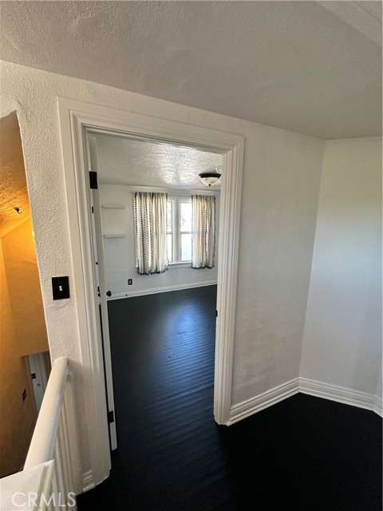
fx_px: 207
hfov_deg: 85.7
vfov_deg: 102.1
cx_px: 192
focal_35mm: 14
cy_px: 256
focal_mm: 2.22
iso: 200
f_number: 2.2
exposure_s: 1/120
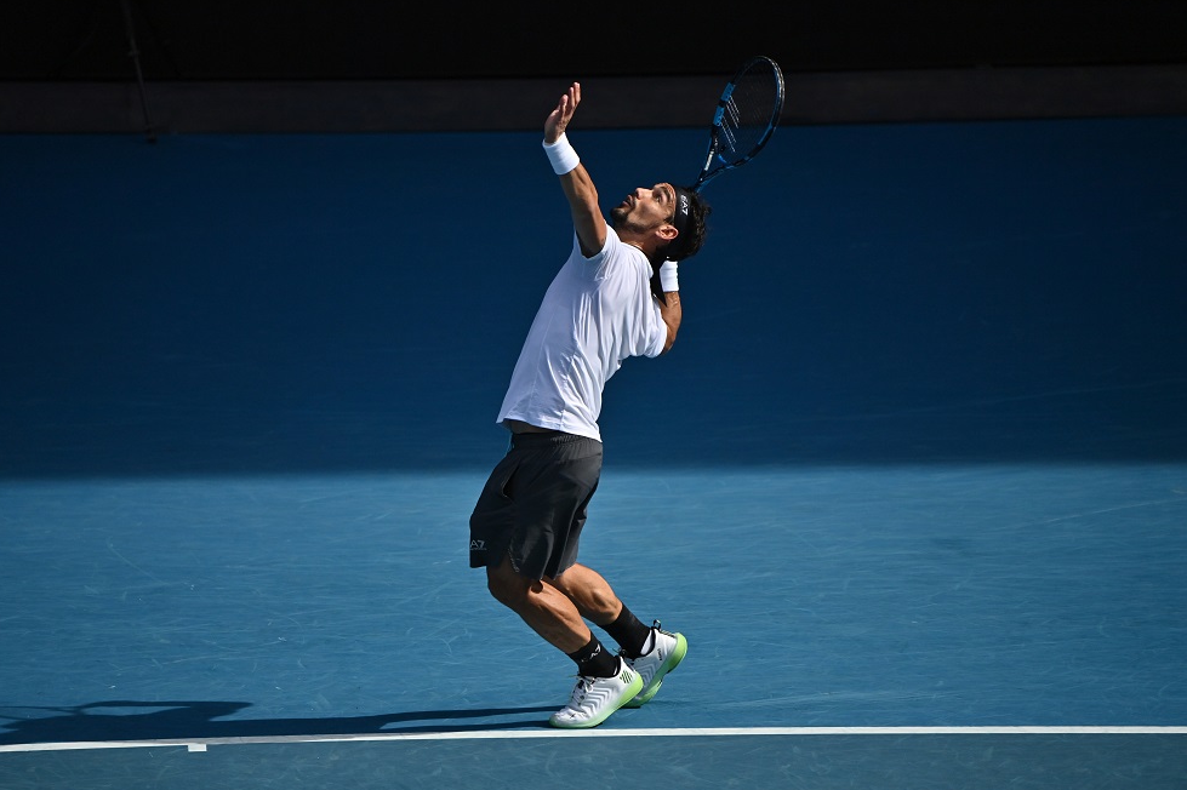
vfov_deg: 2.4
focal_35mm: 572
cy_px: 397
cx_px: 583
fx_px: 18853
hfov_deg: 3.6
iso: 320
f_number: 5.6
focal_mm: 560
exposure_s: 1/2000
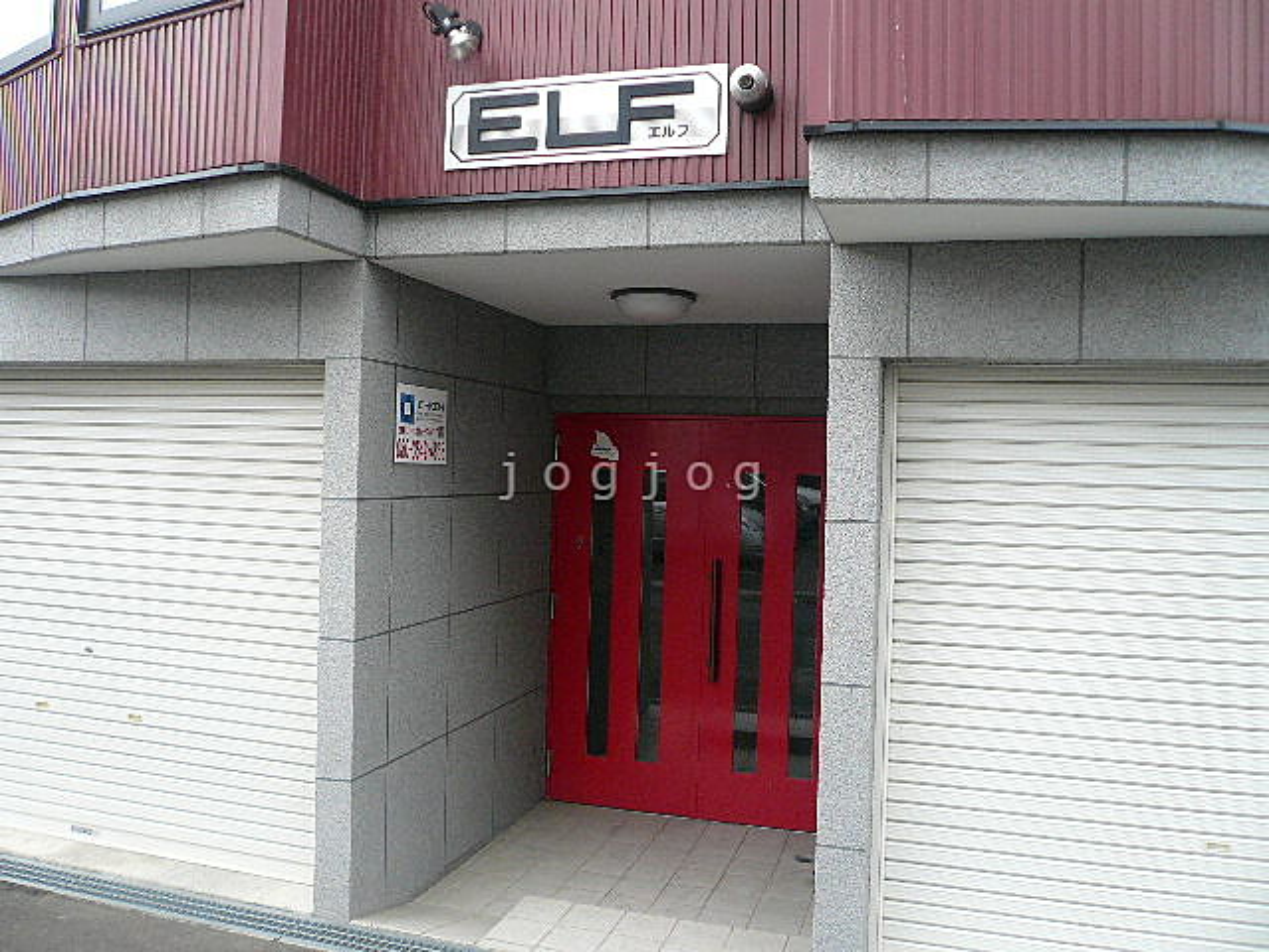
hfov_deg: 63.4
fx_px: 1026
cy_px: 476
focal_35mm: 28
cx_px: 634
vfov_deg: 49.7
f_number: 2.8
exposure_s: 1/160
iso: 100
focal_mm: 4.6
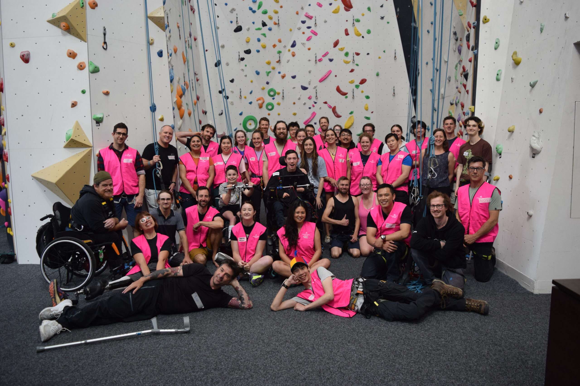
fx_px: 435
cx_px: 290
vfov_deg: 47.9
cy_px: 193
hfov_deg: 67.4
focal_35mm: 27
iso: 560
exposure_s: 1/60
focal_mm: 18
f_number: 4
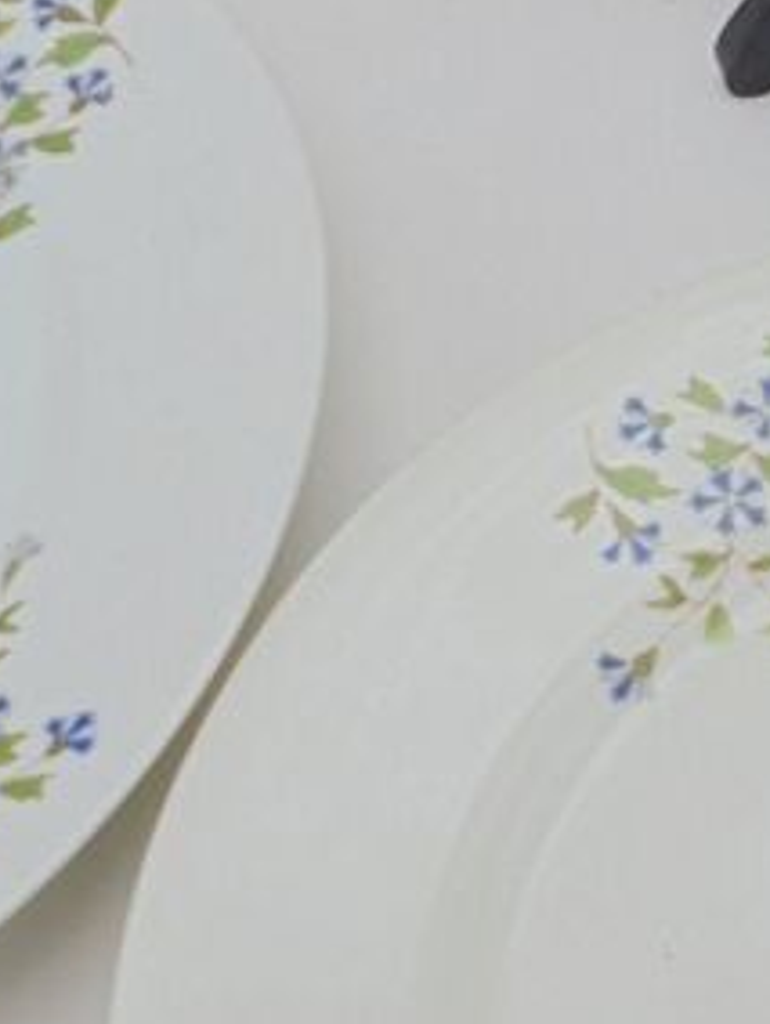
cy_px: 145
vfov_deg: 18.0
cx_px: 1173
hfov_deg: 13.0
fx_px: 3196
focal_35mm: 108
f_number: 4
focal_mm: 6.1
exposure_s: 1/50
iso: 100
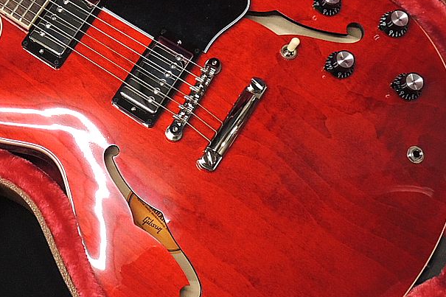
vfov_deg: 20.1
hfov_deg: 28.9
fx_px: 830
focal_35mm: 67
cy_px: 69
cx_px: 43
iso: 400
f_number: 3.2
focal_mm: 5.8
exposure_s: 1/25
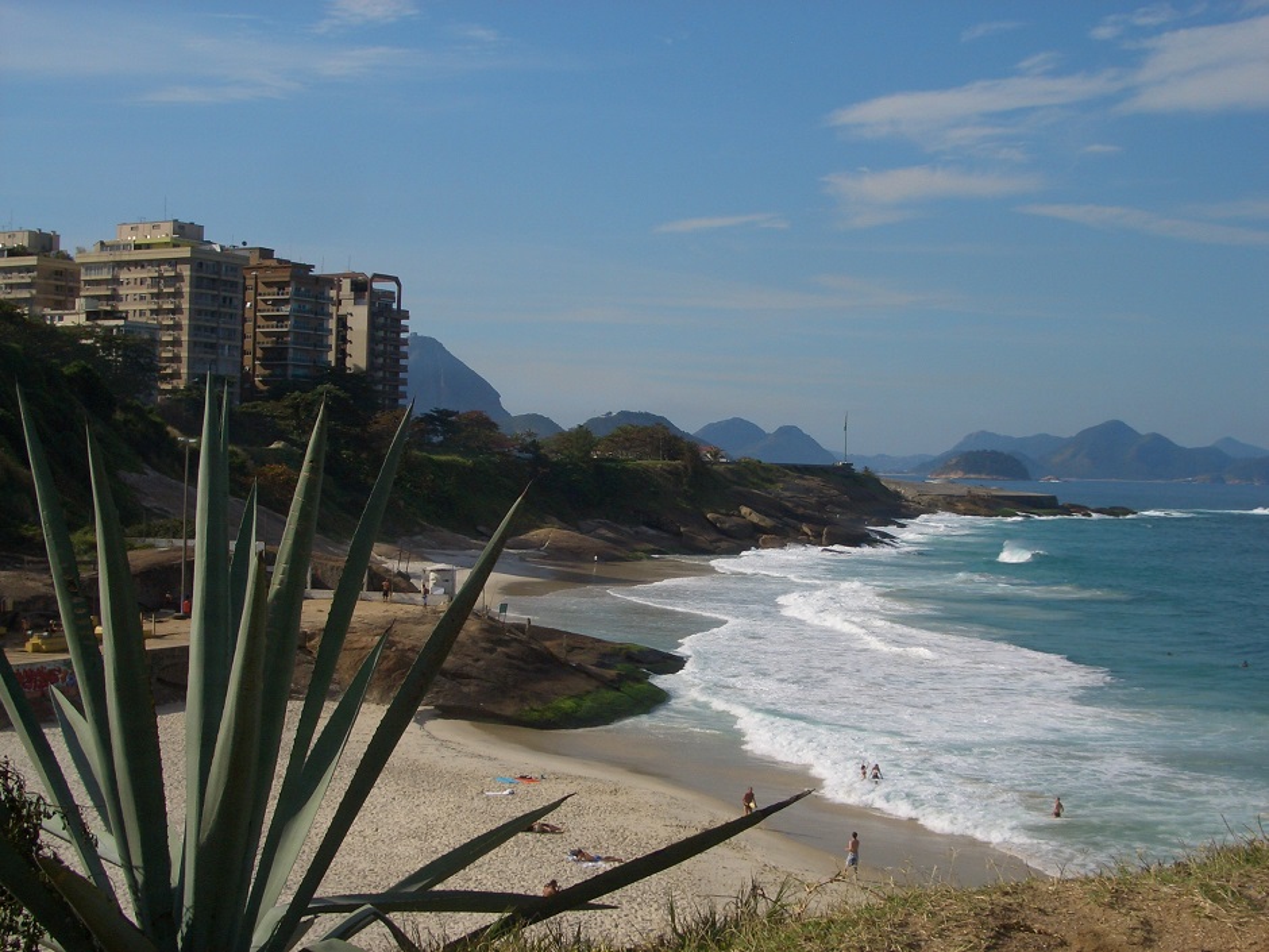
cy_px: 476
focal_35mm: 49
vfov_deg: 29.7
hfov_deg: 38.9
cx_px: 634
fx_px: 1796
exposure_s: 1/800
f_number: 5
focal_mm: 8.2
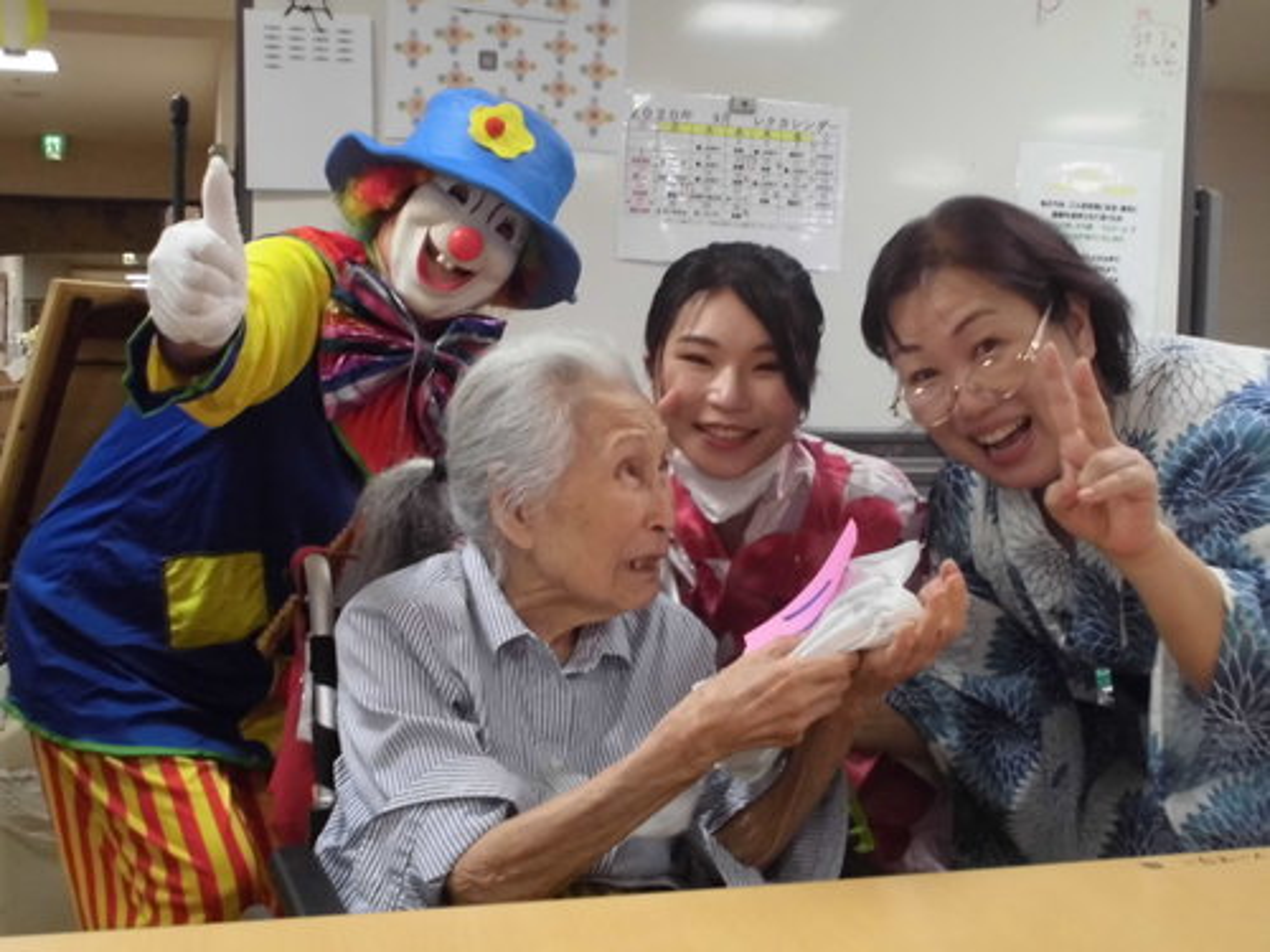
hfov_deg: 43.9
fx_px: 1578
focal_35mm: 43
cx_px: 635
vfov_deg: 33.6
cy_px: 476
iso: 400
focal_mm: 7.8
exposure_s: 1/60
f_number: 4.5
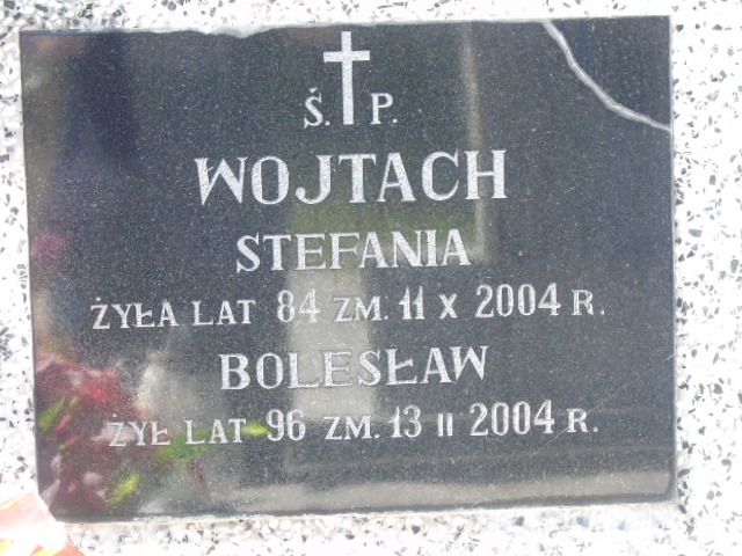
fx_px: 3044
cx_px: 371
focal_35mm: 142
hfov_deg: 13.9
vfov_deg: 10.4
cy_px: 278
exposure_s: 1/125
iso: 400
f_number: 4.7
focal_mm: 25
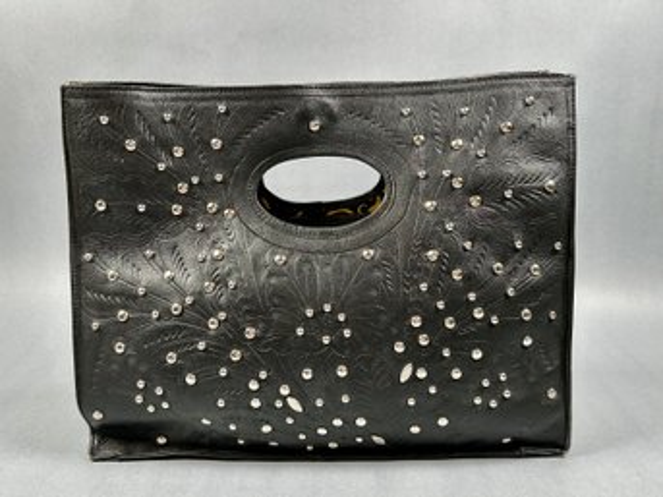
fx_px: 498
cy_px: 248
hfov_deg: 67.3
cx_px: 332
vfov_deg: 53.0
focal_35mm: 26
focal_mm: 5.7
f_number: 1.5
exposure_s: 1/120
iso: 40
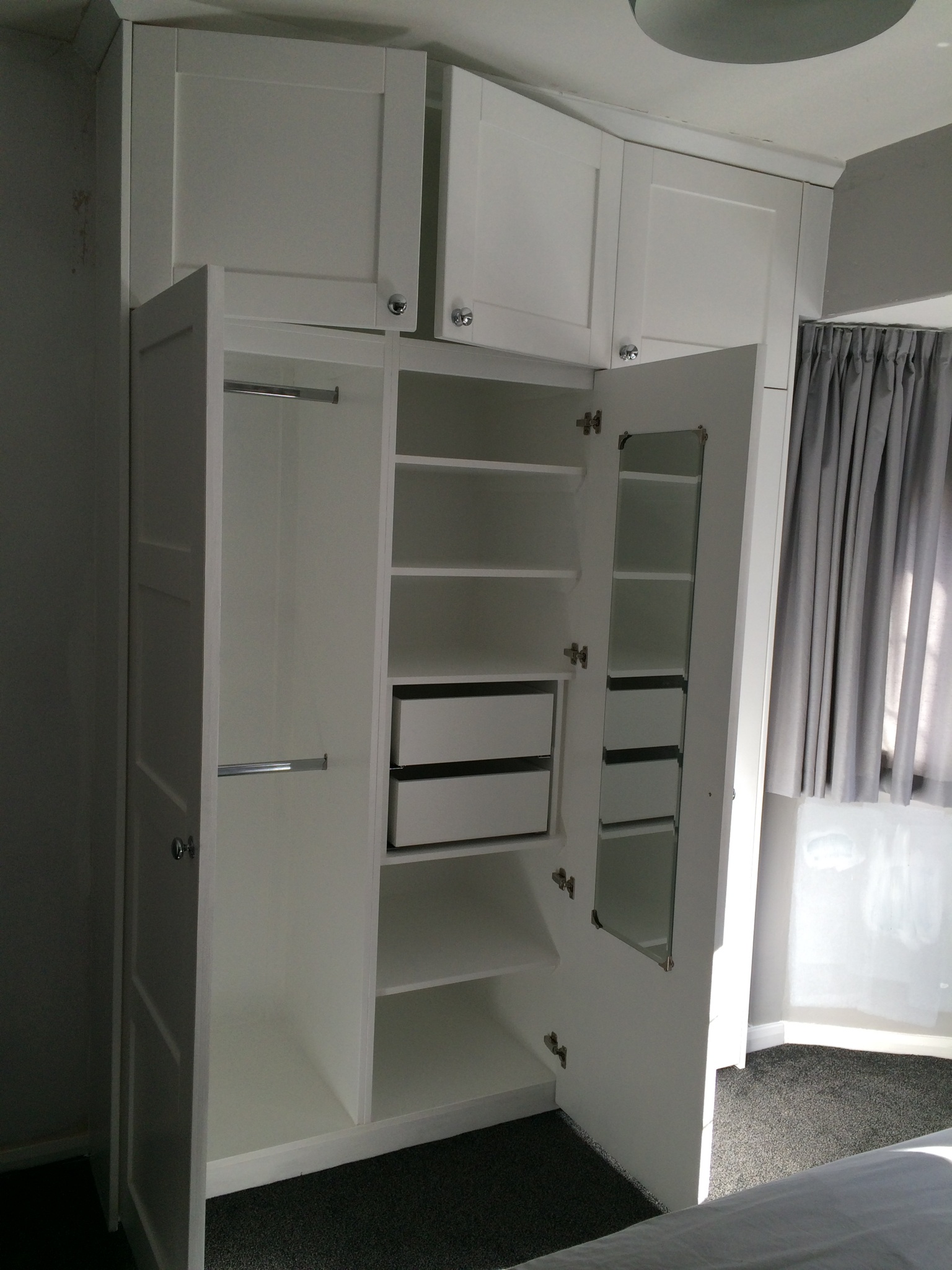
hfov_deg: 46.8
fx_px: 1100
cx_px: 476
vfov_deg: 60.0
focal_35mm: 30
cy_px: 635
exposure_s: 1/120
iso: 50
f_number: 2.2
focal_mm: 4.12
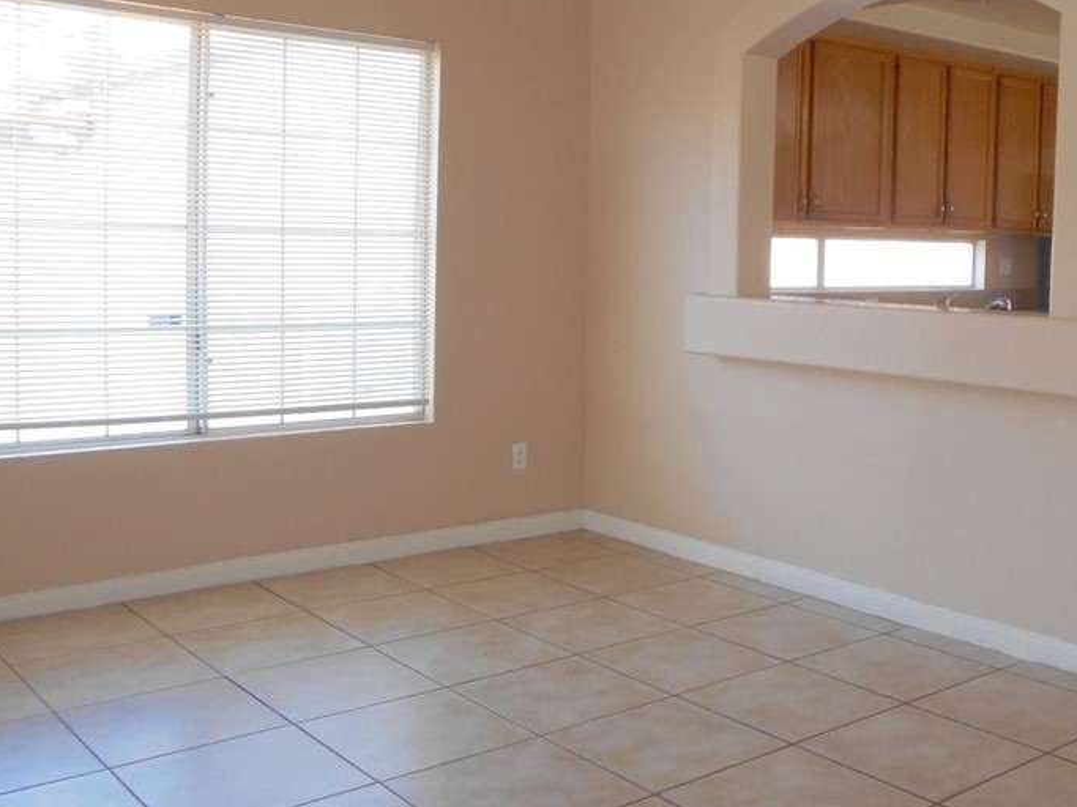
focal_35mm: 39
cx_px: 702
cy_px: 315
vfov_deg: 36.6
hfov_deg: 47.2
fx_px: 1213
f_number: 3.2
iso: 80
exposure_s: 1/40
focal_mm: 4.6
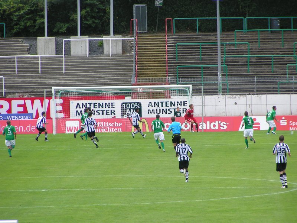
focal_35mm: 326
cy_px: 112
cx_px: 148
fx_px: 2797
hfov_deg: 6.1
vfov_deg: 4.6
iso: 50
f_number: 3.5
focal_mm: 49.8
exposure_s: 1/640
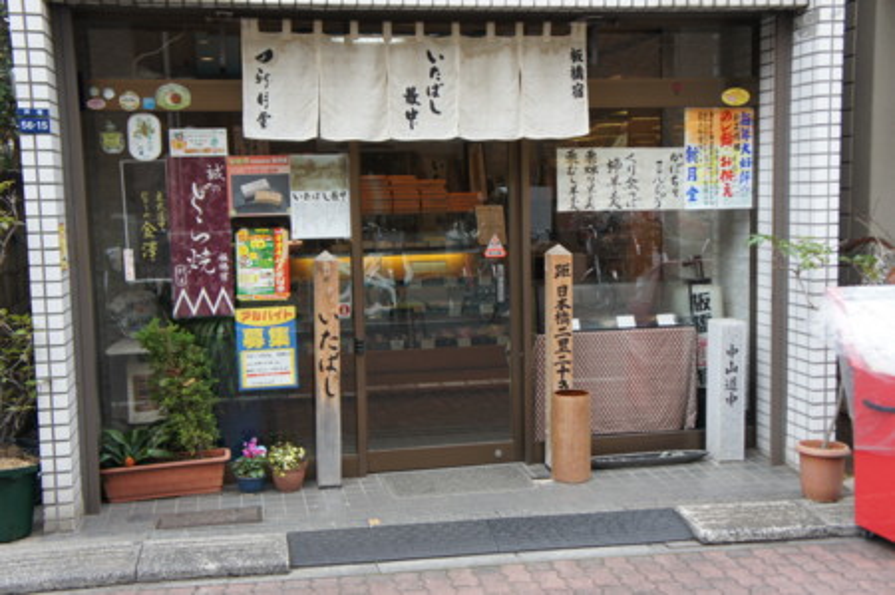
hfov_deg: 46.4
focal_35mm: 42
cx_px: 448
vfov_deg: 31.8
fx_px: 1043
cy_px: 298
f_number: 4
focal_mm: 28
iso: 500
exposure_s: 1/100
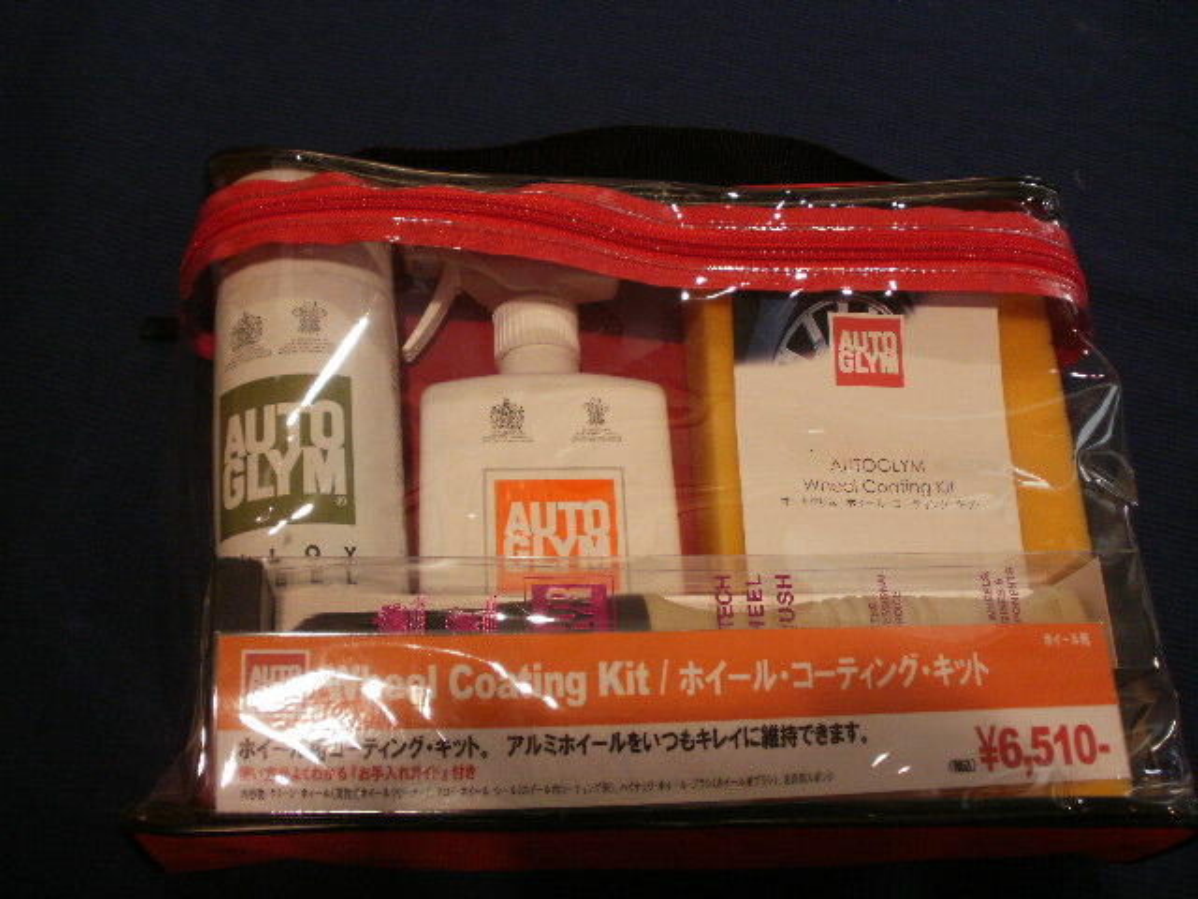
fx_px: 1246
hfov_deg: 51.4
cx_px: 599
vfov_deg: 39.7
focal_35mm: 36
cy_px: 450
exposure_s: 1/100
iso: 100
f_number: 3.5
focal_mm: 6.3
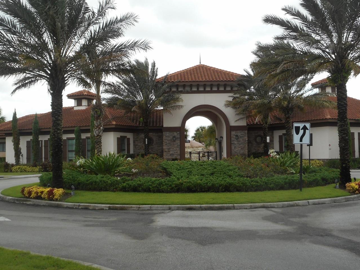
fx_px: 510
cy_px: 129
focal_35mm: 49
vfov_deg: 29.7
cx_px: 203
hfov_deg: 38.8
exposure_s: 1/250
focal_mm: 6.9
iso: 80
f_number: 4.5
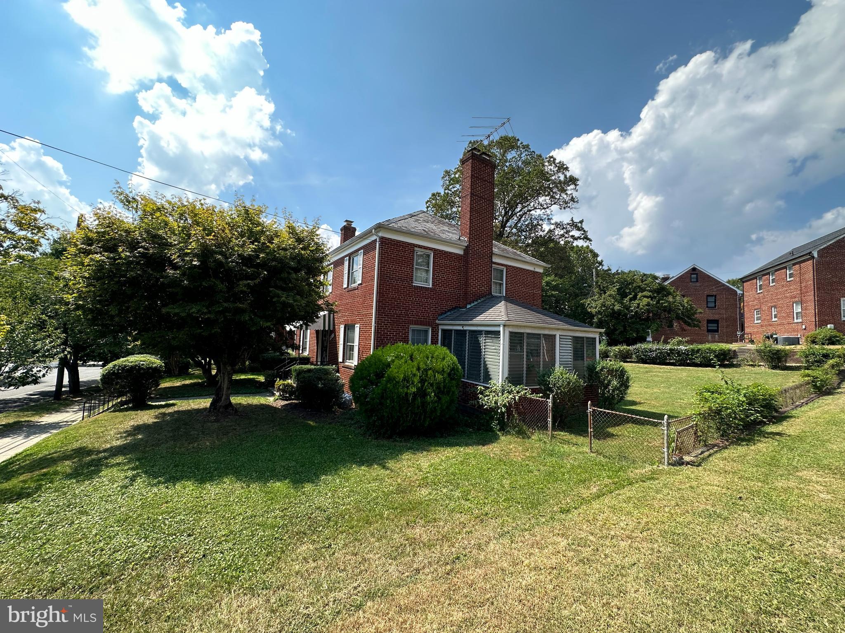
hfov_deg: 102.1
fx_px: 342
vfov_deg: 85.7
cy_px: 316
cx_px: 422
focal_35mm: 14
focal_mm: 2.22
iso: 40
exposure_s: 1/818
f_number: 2.2
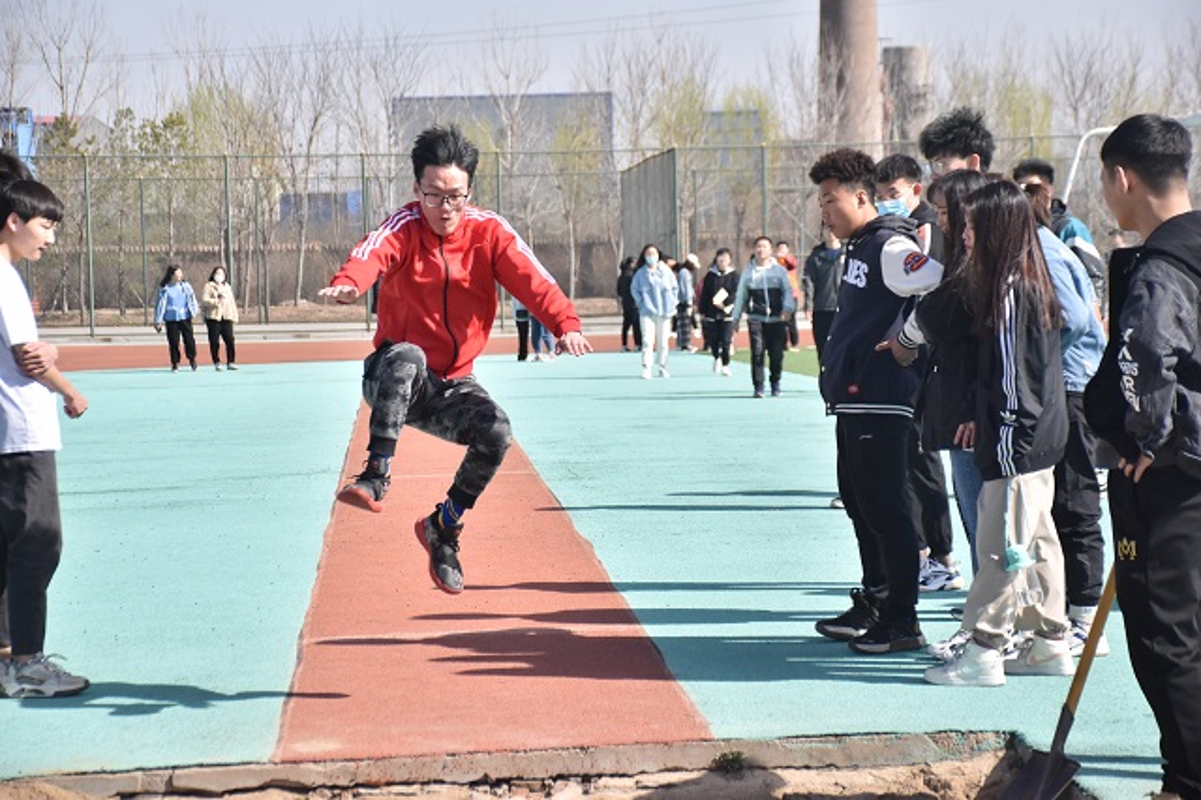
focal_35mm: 105
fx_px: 3501
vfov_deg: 13.0
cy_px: 400
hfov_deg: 19.5
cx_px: 600
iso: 1000
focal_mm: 70
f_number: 5.6
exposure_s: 1/4000
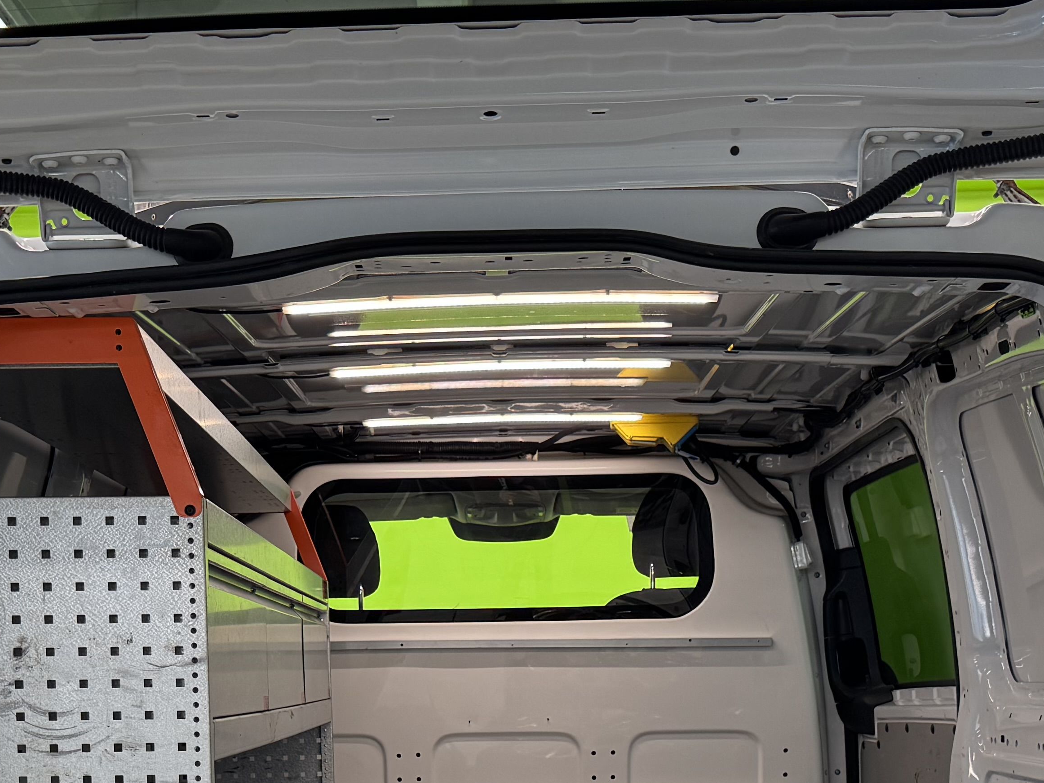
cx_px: 436
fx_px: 1779
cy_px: 839
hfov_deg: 32.6
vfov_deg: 23.4
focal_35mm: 59
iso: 160
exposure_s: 1/100
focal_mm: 6.76
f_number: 1.78
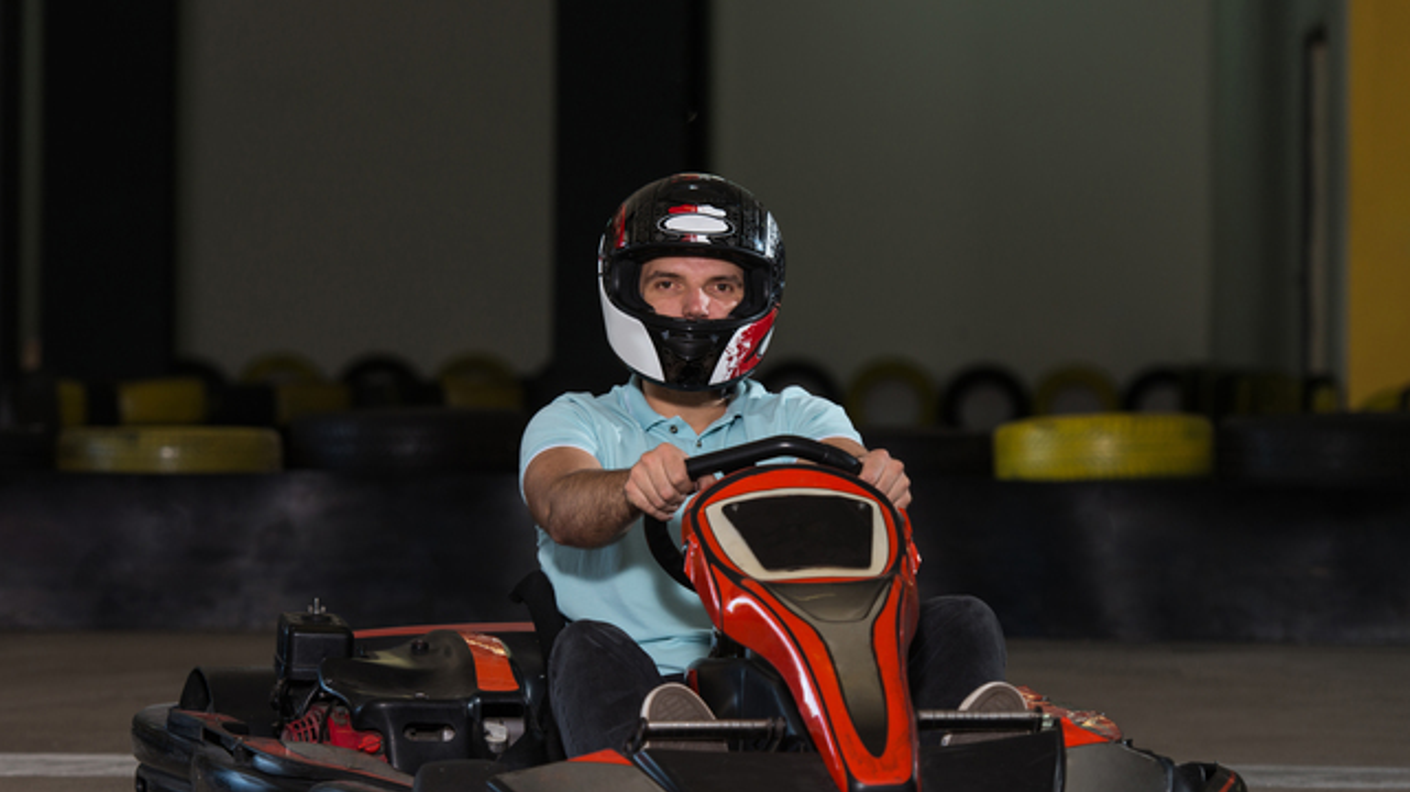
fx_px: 5457
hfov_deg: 14.7
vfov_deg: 8.3
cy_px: 518
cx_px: 638
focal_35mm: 146
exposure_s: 1/160
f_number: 4
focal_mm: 125
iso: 200
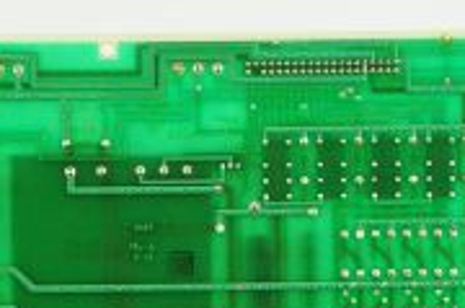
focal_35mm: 167
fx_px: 2151
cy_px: 428
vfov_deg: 8.0
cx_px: 111
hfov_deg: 12.3
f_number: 10
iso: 1600
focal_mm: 50
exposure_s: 1/125
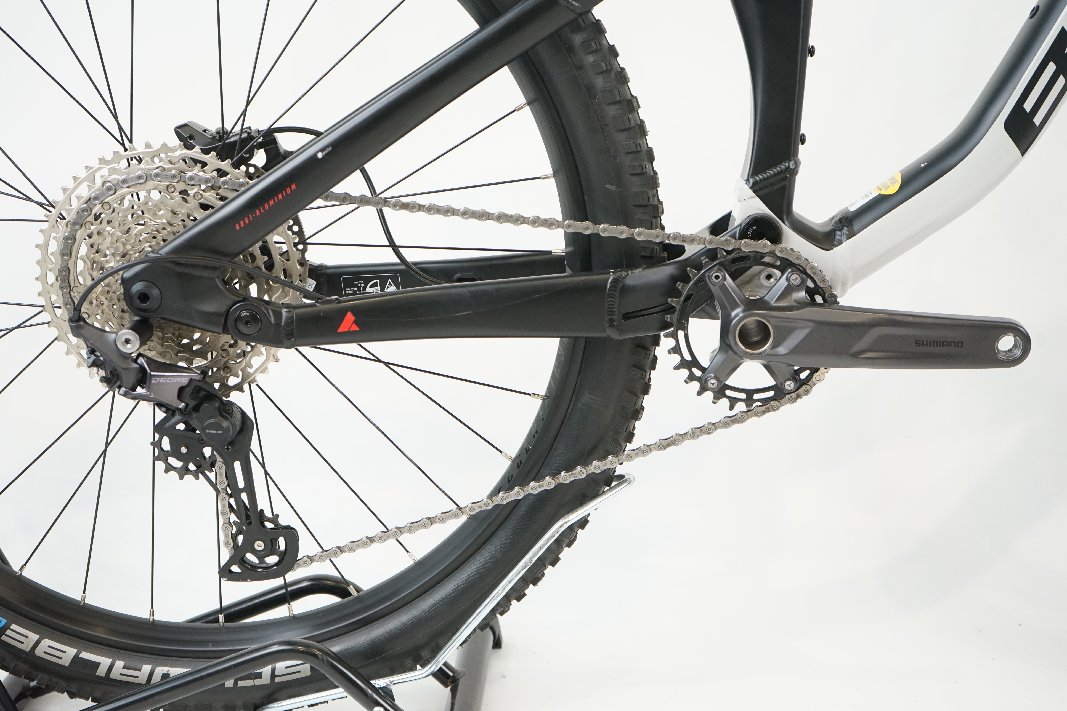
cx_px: 534
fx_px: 1511
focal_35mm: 51
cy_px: 356
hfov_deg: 38.9
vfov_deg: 26.5
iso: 2500
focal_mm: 51
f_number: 5.6
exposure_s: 1/200
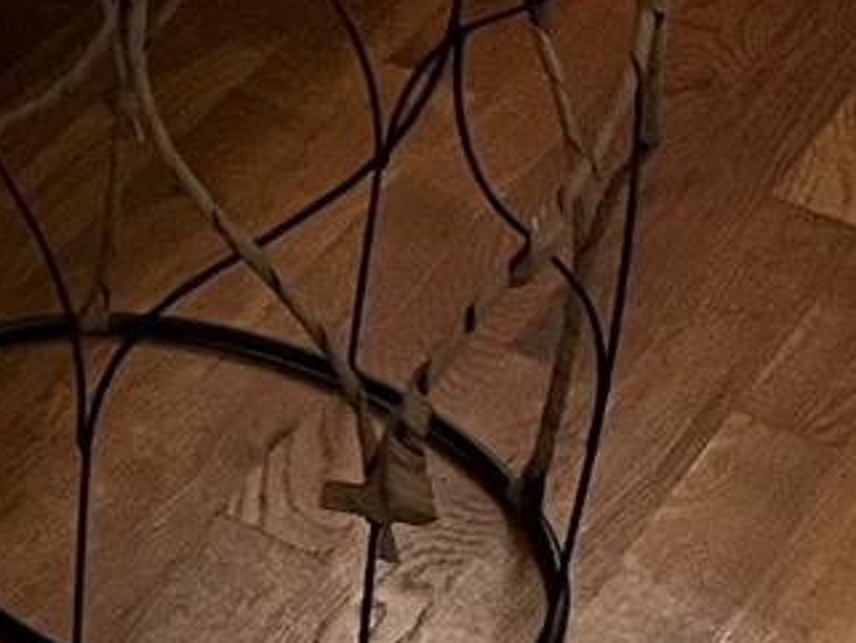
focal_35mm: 166
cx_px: -1275
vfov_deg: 8.1
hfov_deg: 10.2
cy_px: -1017
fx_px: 4106
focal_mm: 5.1
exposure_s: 1/60
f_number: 1.6
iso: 250
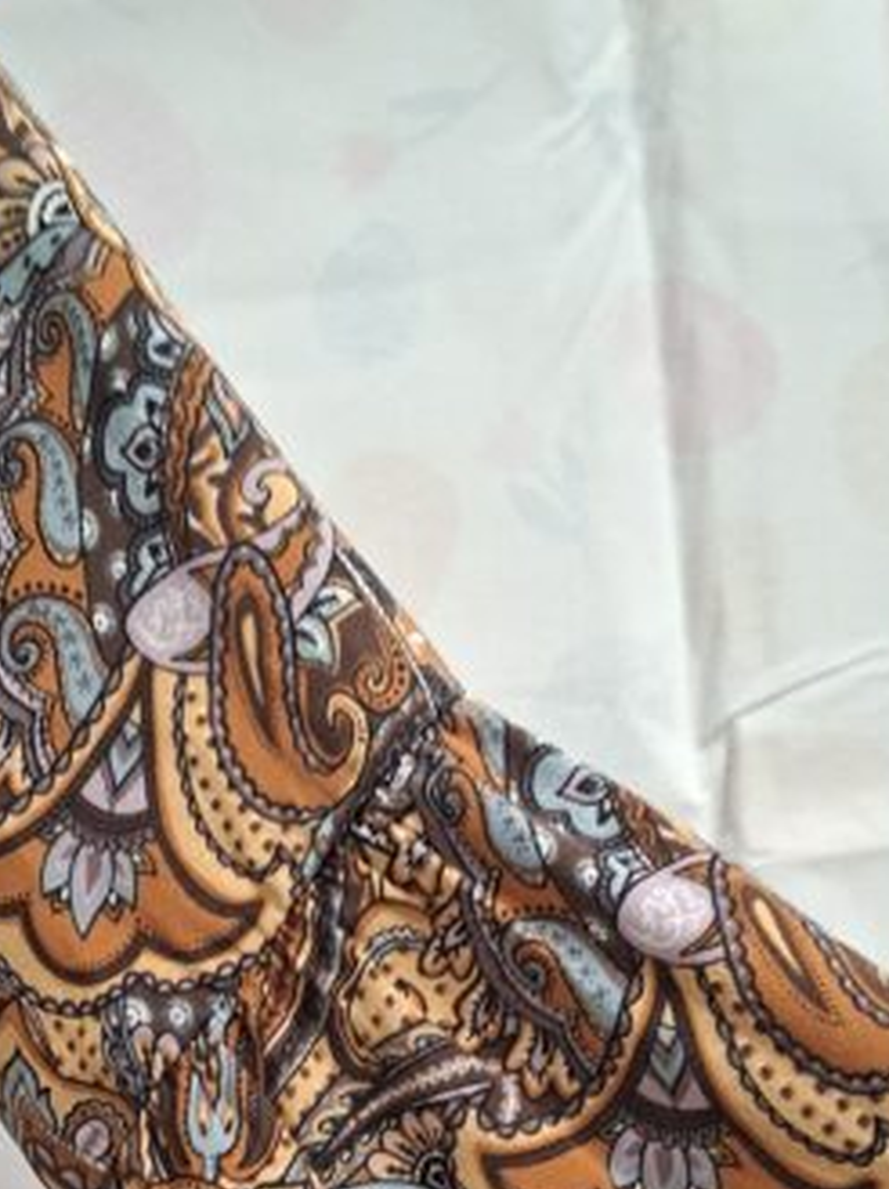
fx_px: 1921
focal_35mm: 56
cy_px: 1095
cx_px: 285
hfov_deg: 25.9
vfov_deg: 32.5
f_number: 1.8
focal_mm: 5.54
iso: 320
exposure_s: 1/50
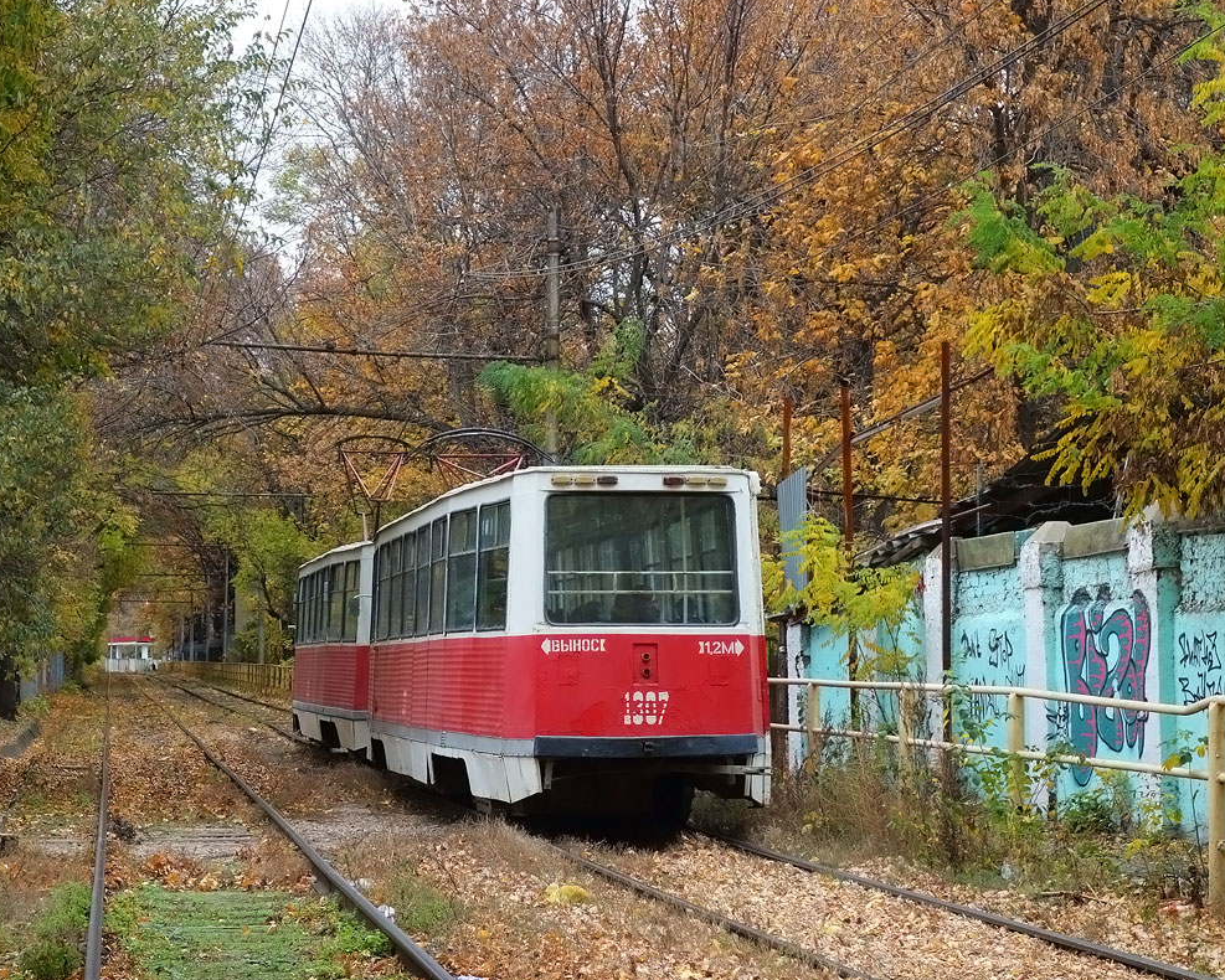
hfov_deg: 21.5
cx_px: 571
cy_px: 491
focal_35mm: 89
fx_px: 3227
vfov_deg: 17.3
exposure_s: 1/500
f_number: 4.5
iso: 640
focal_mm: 29.15
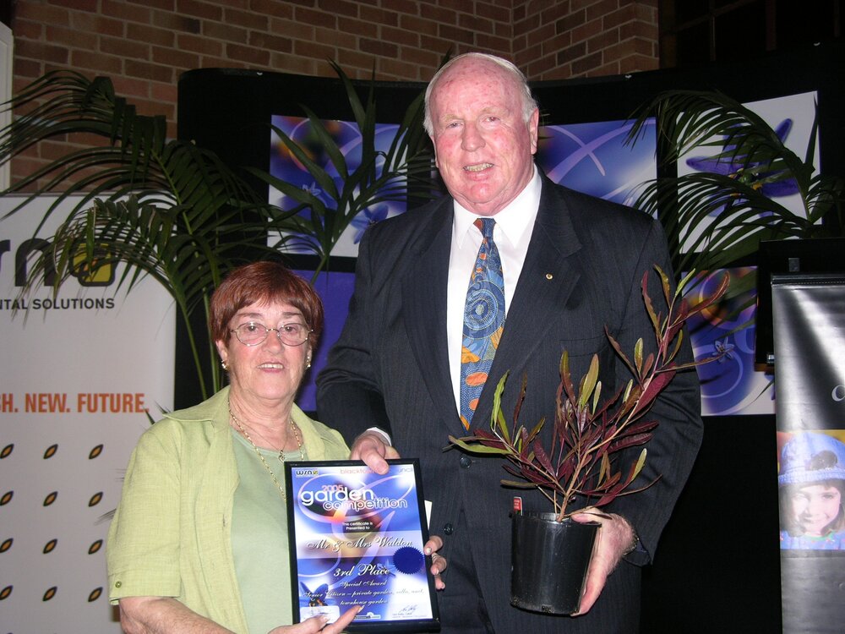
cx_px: 422
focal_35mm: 54
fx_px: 1318
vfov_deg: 27.0
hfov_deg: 35.5
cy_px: 317
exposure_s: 1/60.1
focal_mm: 13.7
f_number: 3.1
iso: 100
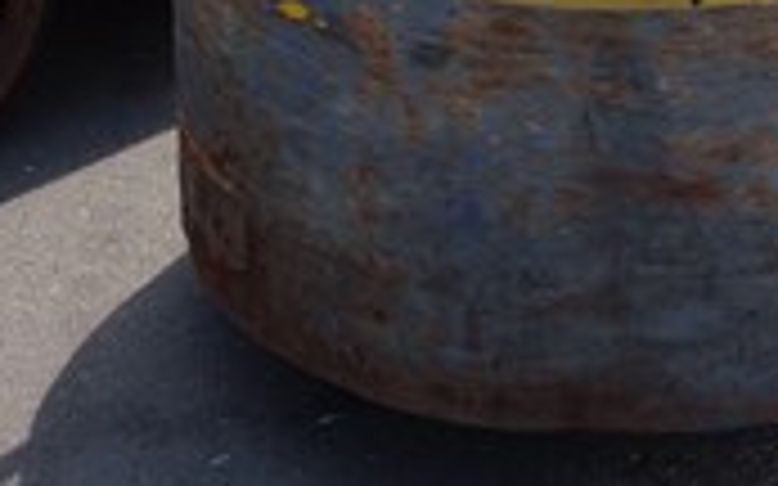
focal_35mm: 119
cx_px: 733
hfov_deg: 17.2
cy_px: -482
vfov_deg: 10.2
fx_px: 2522
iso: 125
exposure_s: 1/200
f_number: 5.6
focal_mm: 10.4
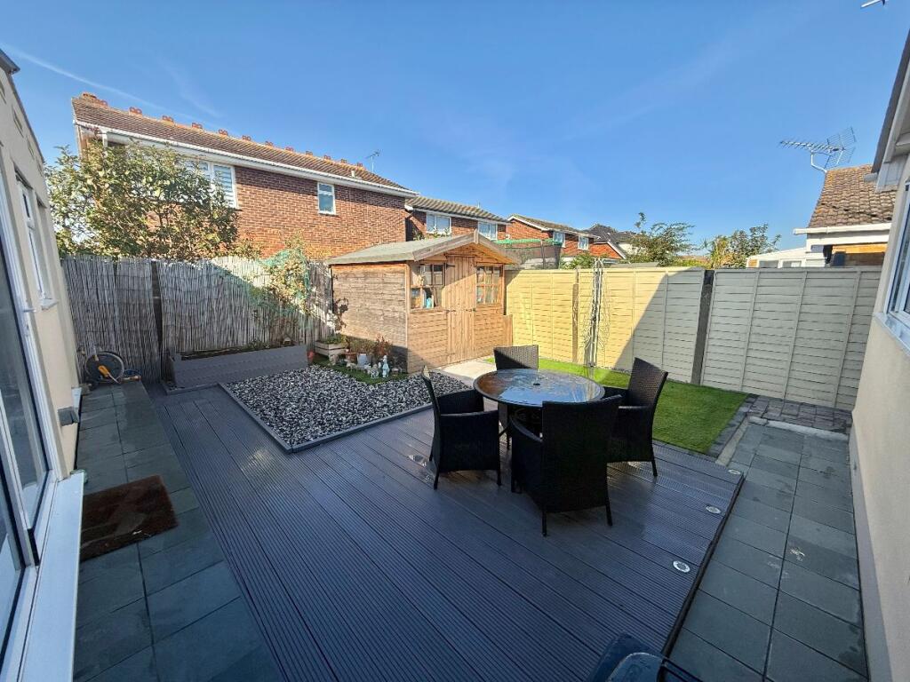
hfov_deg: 102.1
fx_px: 368
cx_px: 455
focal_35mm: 14
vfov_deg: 85.7
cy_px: 341
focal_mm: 2.22
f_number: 2.2
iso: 50
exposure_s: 1/1399
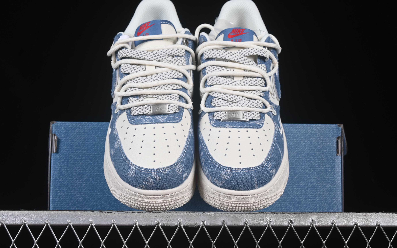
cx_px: 198
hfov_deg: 26.8
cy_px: 128
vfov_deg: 16.9
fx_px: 833
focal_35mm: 77
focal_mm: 50
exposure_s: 1/80
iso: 160
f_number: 8
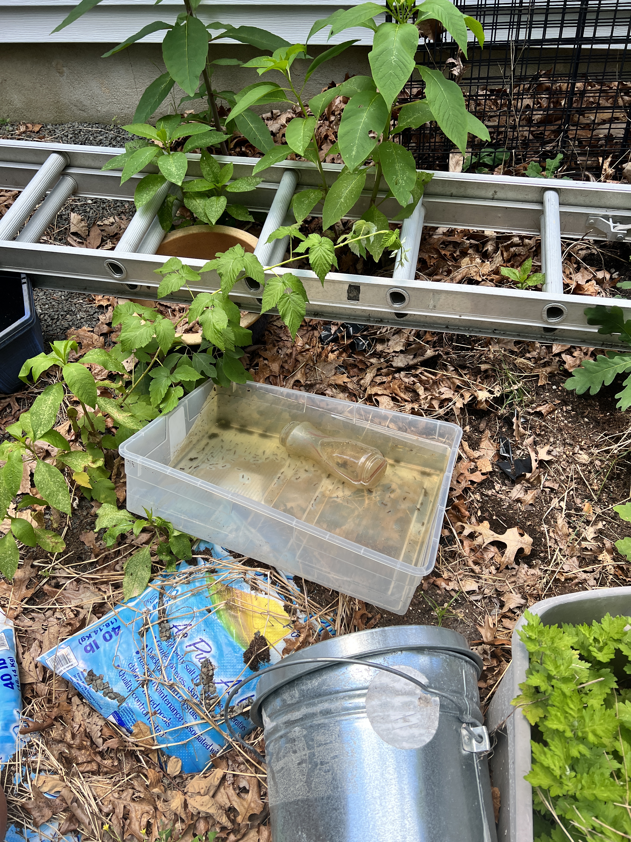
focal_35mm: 26
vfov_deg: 67.3
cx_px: 316
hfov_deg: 53.1
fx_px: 632
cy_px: 421
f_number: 1.5
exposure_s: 1/678
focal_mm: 5.7
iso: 50
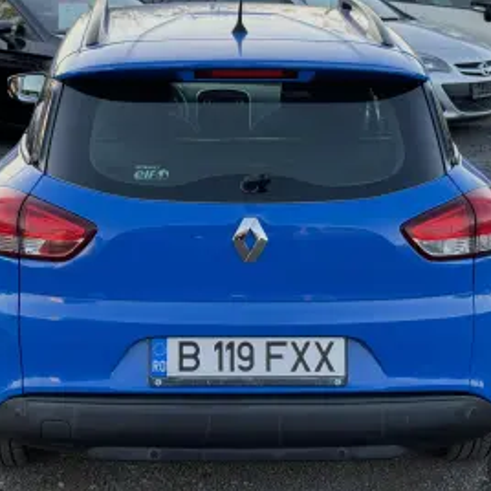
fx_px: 915
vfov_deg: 30.0
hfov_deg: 30.0
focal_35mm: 57
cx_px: 235
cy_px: 246
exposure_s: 1/290
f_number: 1.78
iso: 100
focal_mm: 6.76
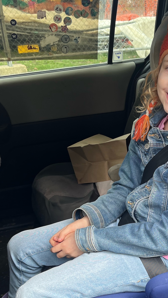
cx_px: 155
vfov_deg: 41.9
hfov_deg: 24.1
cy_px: 213
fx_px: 380
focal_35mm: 48
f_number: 1.6
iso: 40
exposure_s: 1/122
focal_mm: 5.1
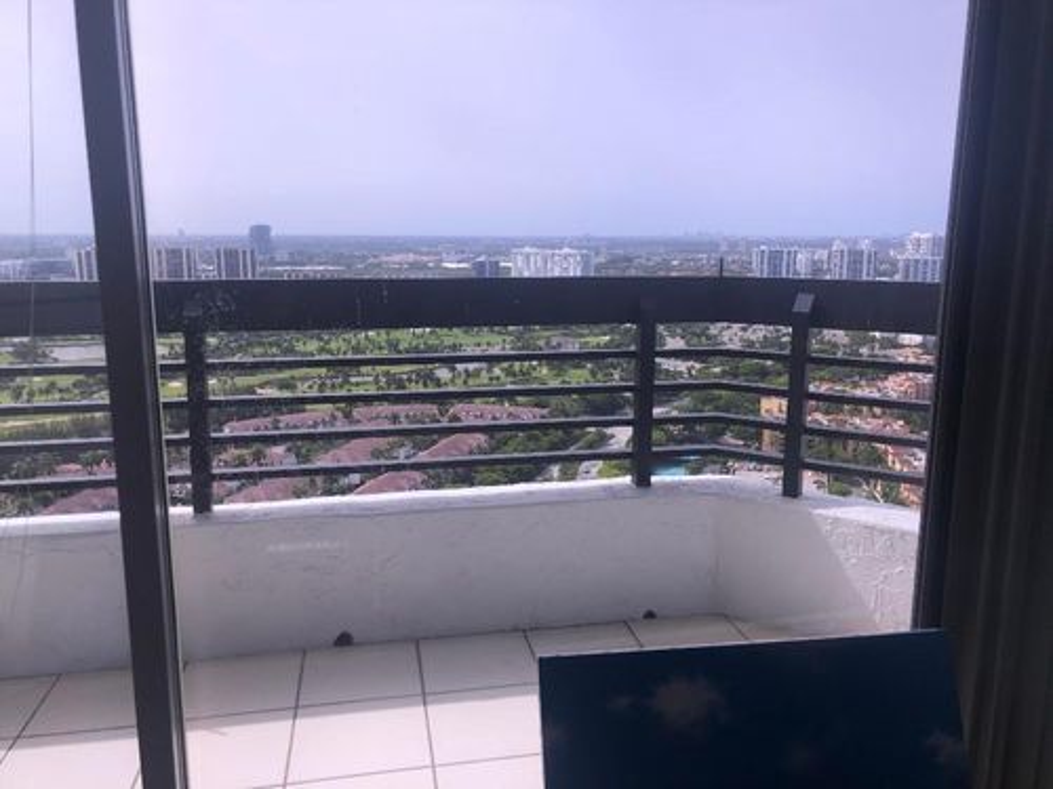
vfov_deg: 49.7
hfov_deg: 63.4
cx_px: 526
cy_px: 394
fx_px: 852
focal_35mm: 28
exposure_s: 1/540
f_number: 1.8
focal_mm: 4
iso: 20
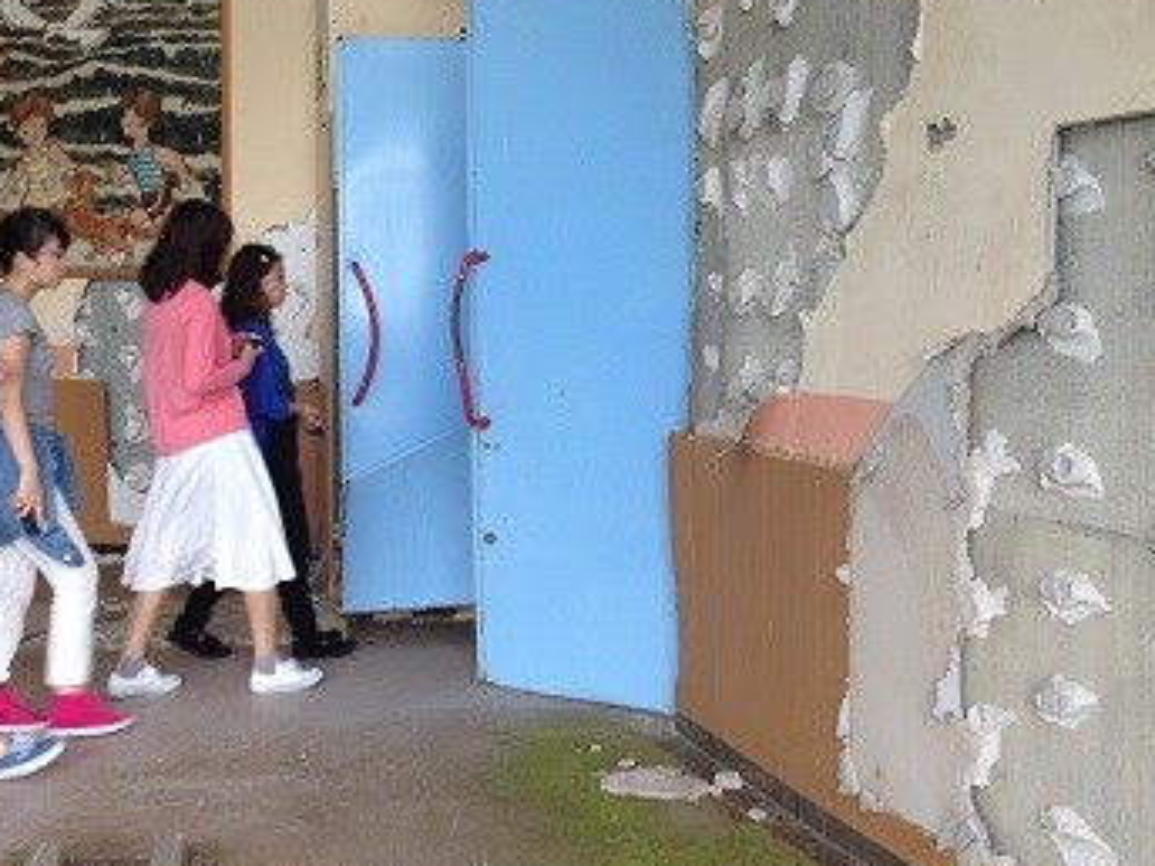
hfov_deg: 40.4
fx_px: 1568
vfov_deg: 30.8
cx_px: 534
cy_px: 352
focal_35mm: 47
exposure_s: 1/60
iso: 50
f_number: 2.4
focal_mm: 4.12
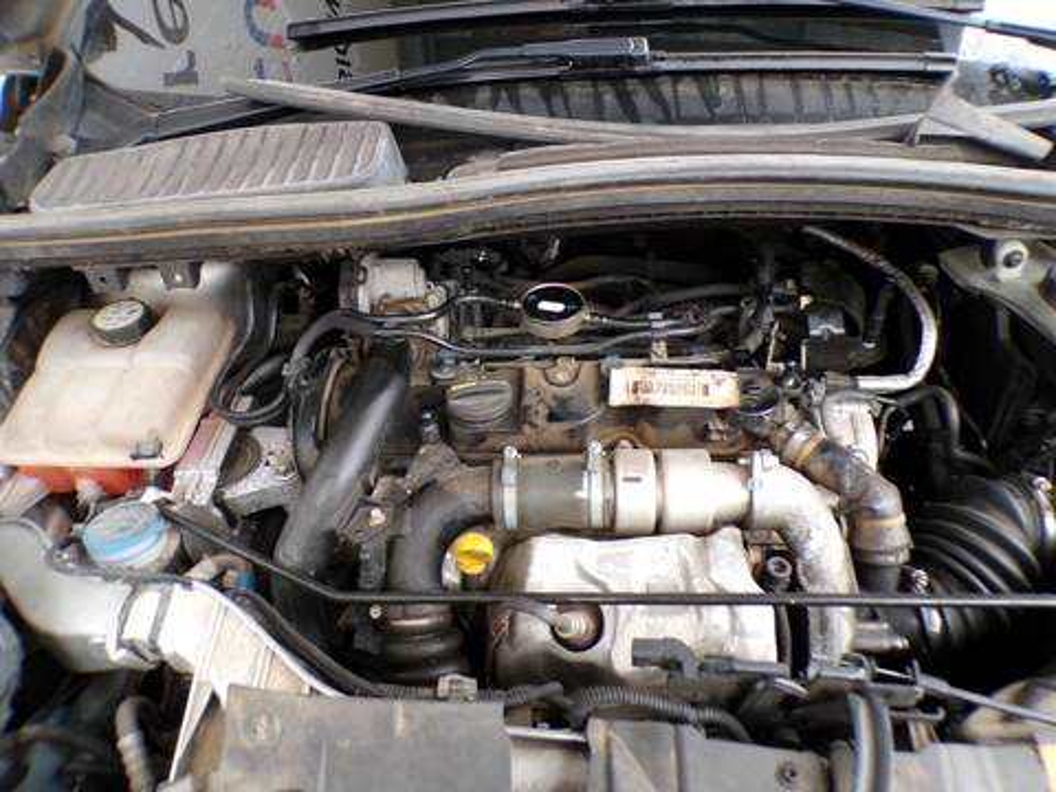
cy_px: 396
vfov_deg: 56.8
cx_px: 528
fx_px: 732
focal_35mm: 24
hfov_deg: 71.6
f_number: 3
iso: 100
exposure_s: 1/38
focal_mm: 4.3
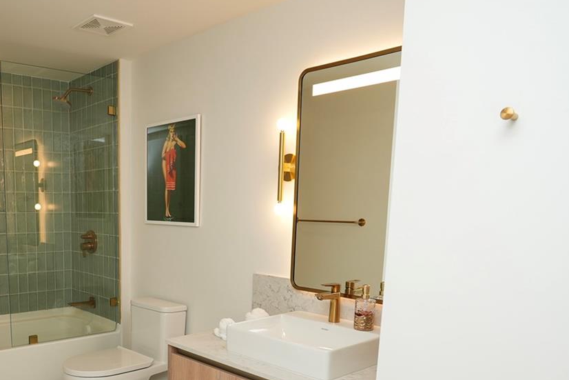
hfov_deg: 57.9
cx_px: 160
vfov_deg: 40.9
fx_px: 490
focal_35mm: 31
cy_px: 293
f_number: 4
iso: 80
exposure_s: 1/60
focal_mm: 16
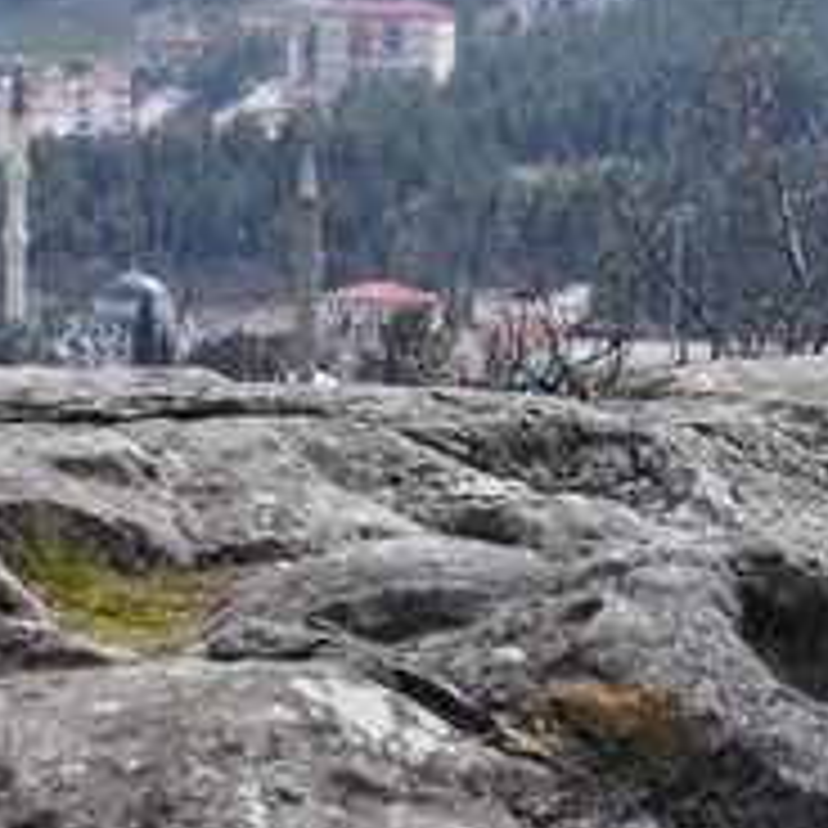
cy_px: 1087
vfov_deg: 7.8
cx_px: 382
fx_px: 6008
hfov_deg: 7.9
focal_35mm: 222
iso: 640
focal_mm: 40
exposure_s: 1/640
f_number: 13
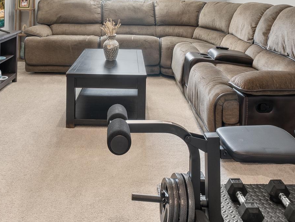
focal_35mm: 40
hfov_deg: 46.6
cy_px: -17
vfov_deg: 32.1
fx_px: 341
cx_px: 123
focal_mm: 10
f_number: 9
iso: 200
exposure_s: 1.3
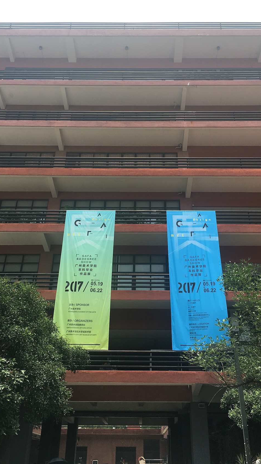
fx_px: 394
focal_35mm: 32
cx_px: 138
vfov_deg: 61.0
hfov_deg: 36.7
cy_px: 229
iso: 25
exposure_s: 1/827
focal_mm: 4.15
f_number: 2.2
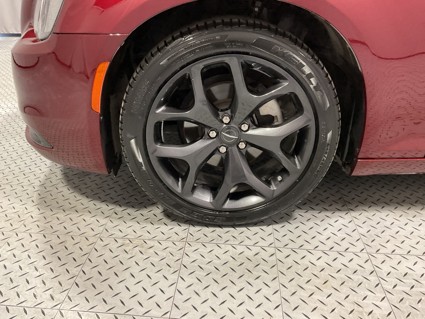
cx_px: 212
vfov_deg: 48.2
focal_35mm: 29
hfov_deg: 61.7
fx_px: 356
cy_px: 160
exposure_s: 1/60
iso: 160
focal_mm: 3
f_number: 1.8
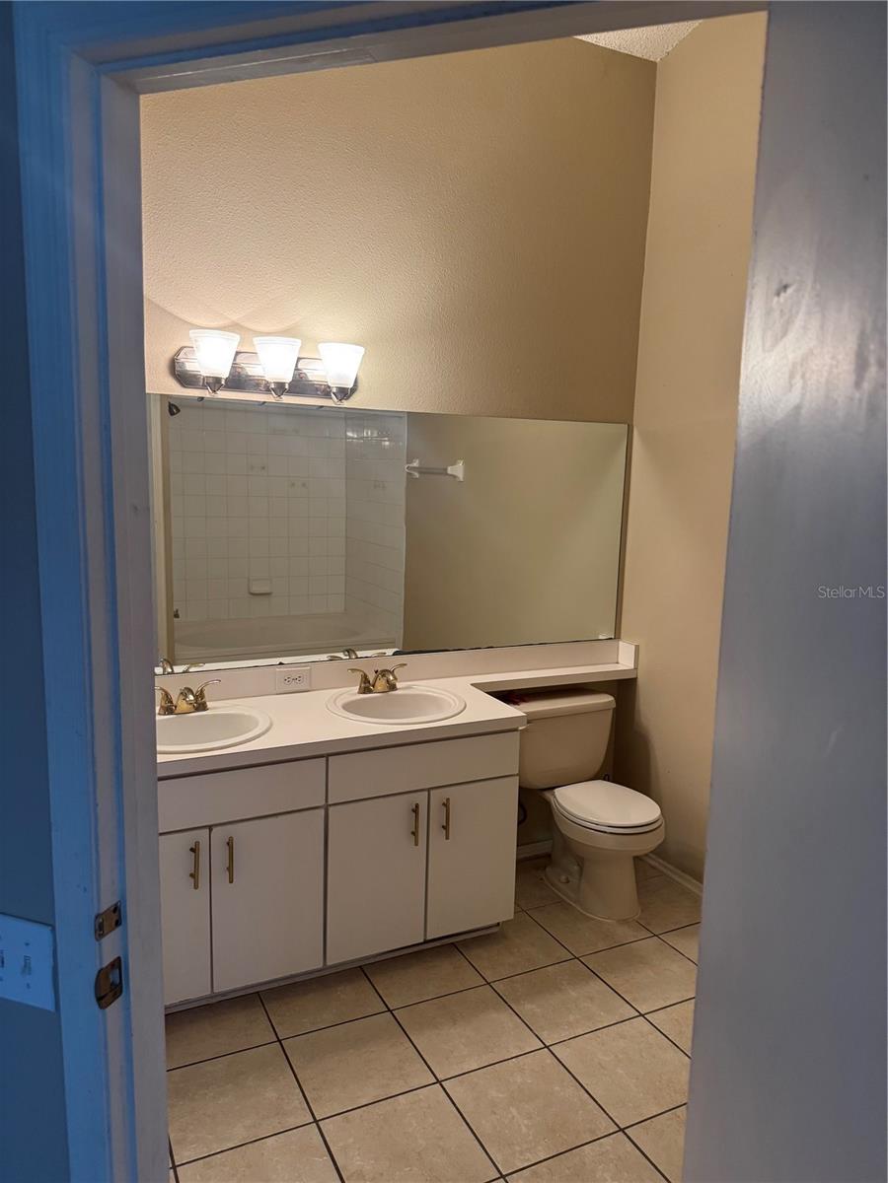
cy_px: 592
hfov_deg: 56.8
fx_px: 821
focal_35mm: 24
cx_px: 444
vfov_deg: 71.6
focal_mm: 6.76
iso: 250
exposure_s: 1/60
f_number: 1.78
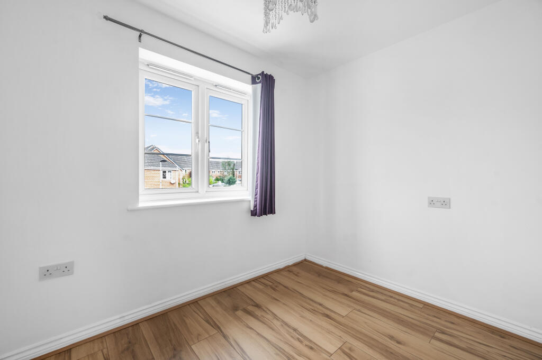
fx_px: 226
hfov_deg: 100.4
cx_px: 271
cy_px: 180
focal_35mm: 15
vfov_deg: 77.2
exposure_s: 1/50
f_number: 6.3
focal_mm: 15
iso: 250
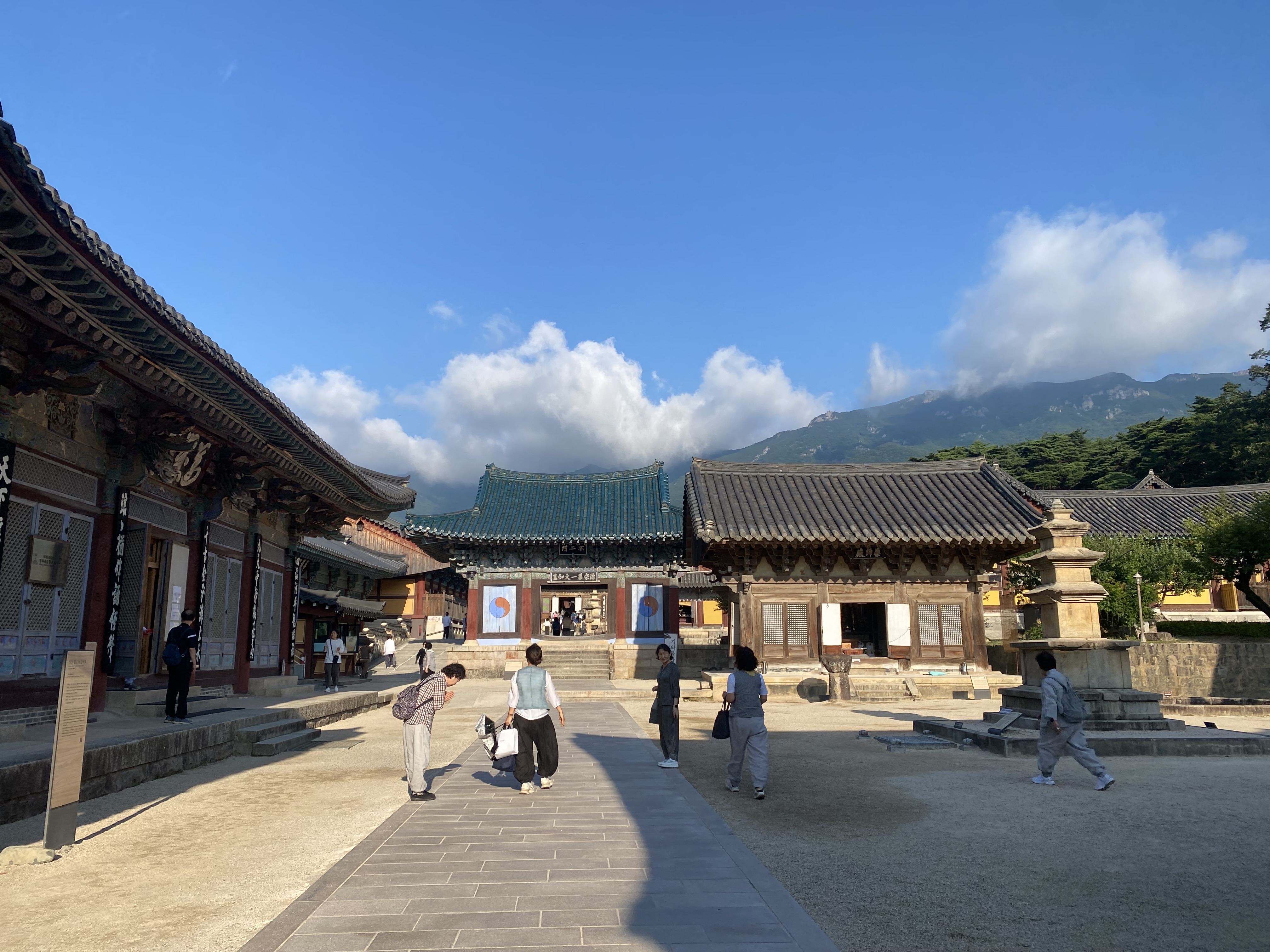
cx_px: 635
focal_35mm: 26
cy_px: 476
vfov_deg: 53.1
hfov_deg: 67.3
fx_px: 954
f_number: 1.8
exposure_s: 1/2222
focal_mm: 4.25
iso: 32
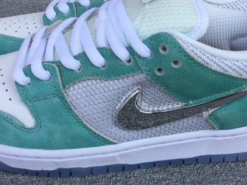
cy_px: 60
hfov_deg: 32.6
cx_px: 146
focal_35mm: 59
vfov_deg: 24.7
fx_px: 421
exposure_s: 1/506
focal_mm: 3.3
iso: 25
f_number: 2.4
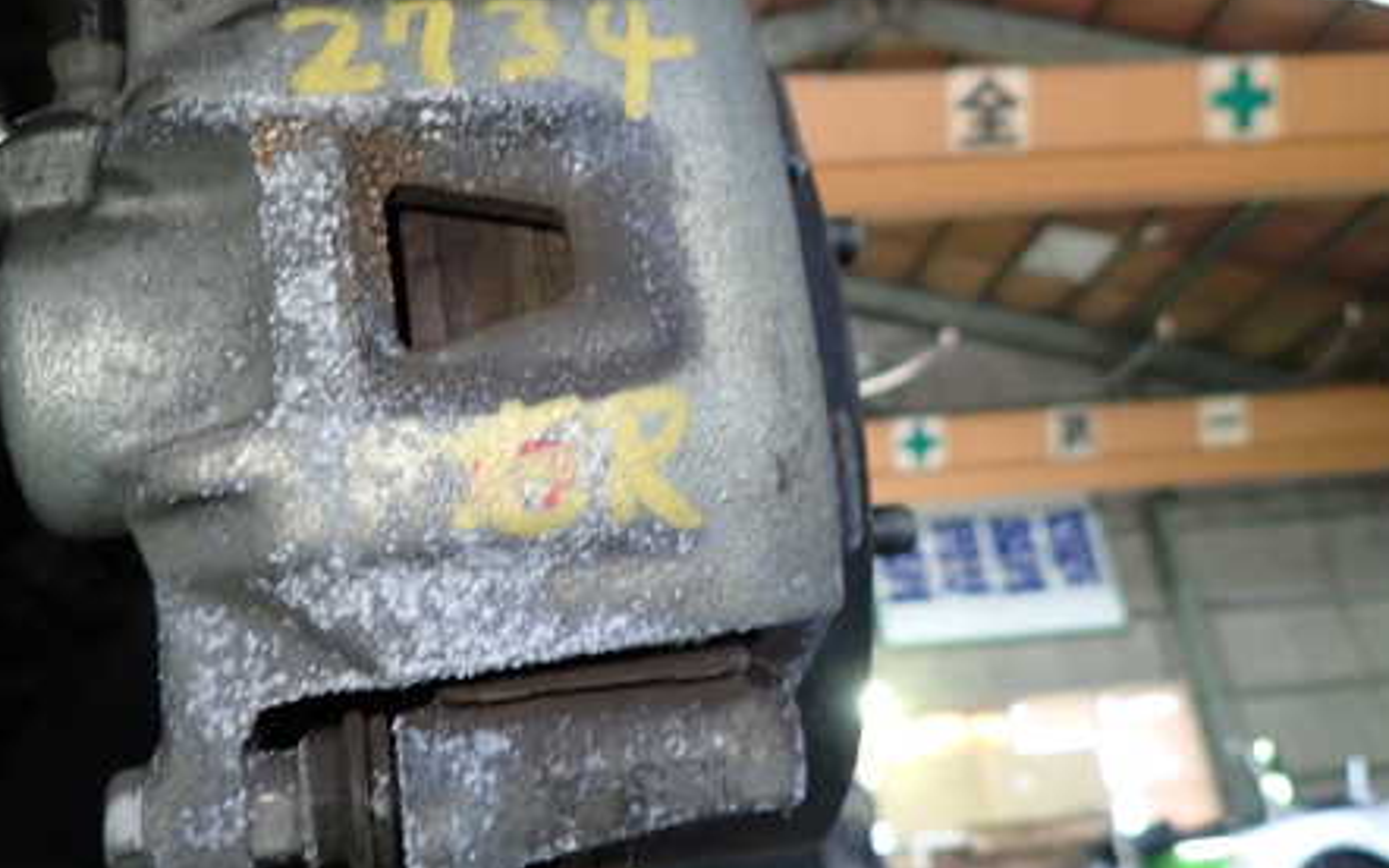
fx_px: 1362
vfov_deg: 35.2
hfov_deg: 53.4
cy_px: 355
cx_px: 512
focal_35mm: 36
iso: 200
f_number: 2
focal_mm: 4.5
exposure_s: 1/30
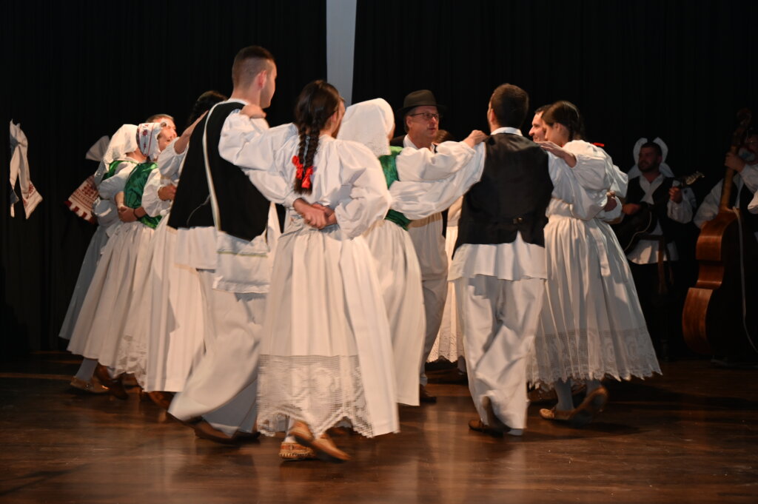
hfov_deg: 39.6
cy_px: 252
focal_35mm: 50
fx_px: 1052
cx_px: 379
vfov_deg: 26.9
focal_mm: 50
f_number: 5.6
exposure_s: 1/60
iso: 1000
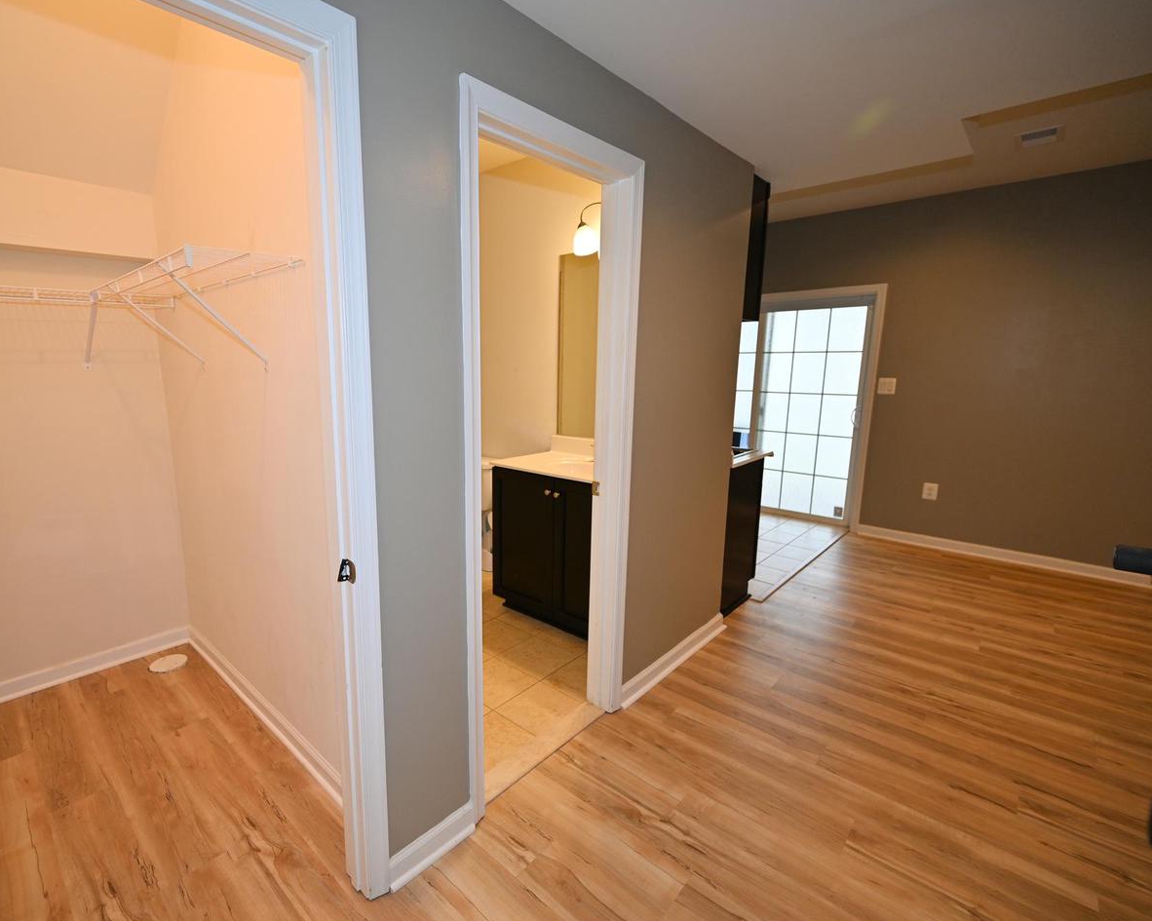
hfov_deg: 92.7
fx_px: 545
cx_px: 505
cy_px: 464
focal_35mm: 16
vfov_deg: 80.4
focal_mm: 14
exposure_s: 1/80
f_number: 4
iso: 280
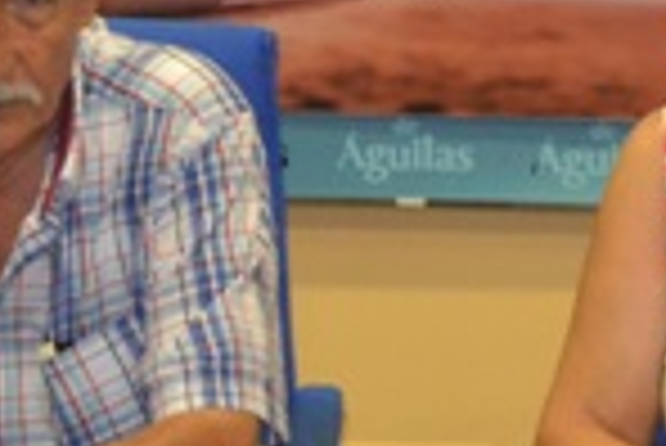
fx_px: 3725
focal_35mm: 201
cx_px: 1008
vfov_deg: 6.8
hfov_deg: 9.9
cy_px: -38
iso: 2000
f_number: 4.2
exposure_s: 1/60
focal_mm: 31
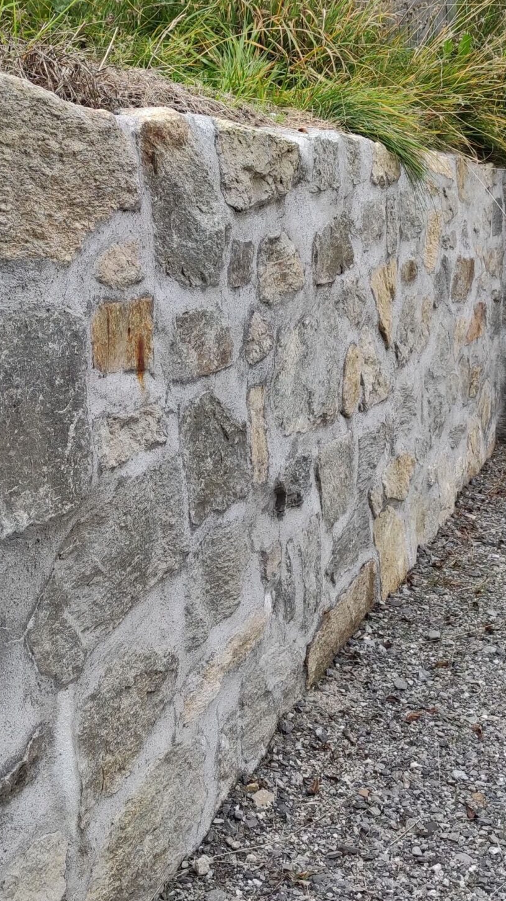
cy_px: 403
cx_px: 312
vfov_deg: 42.8
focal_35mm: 48
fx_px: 1146
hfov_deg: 24.8
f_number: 1.89
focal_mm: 5.43
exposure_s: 1/563
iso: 100
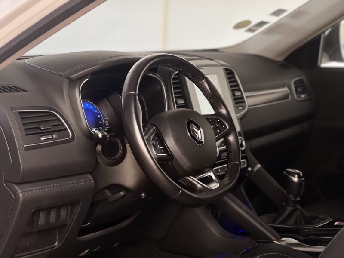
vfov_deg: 19.1
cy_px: 129
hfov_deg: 25.3
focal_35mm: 77
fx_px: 765
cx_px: 172
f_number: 2.8
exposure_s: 1/121
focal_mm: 9
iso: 250
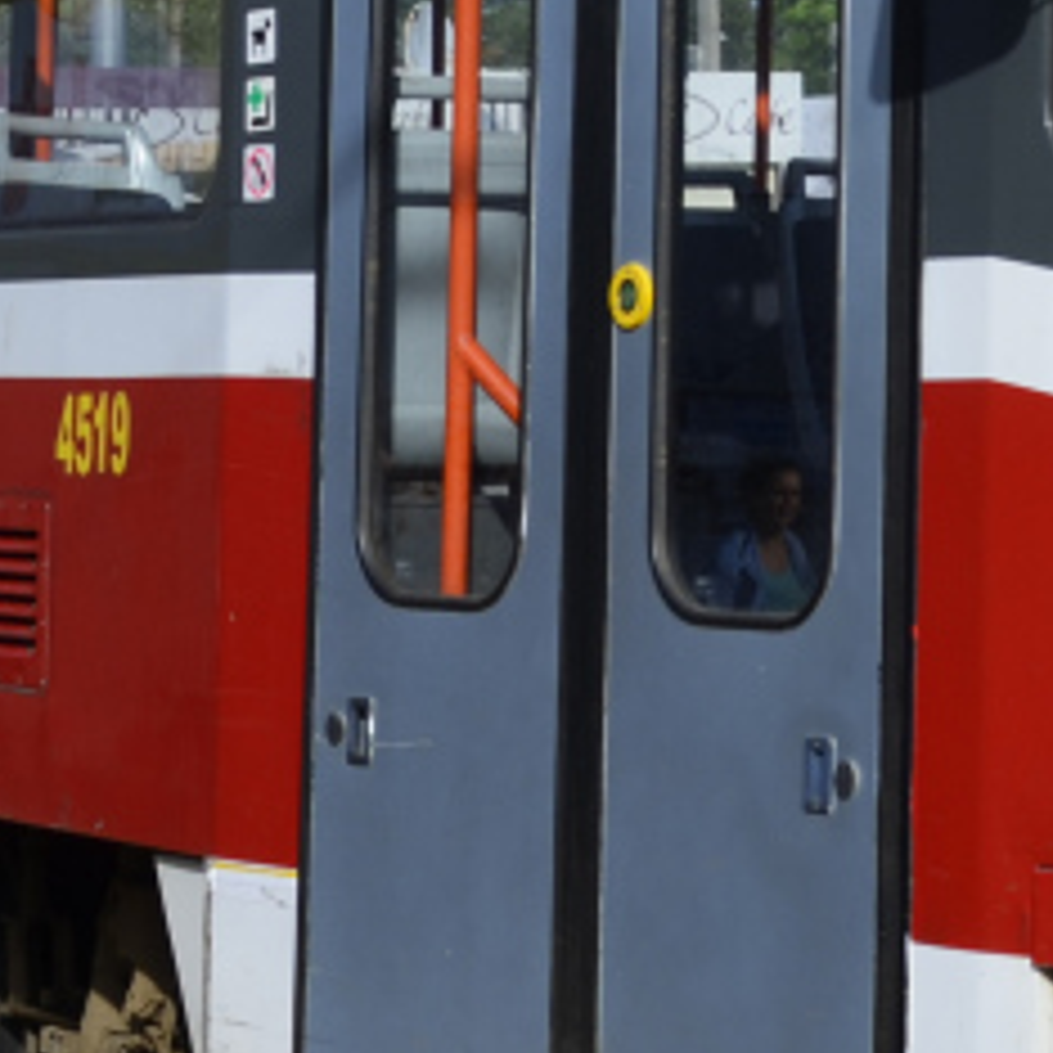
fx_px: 5851
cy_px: -142
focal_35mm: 170
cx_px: 914
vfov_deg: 10.2
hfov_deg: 10.2
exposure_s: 1/250
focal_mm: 26
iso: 100
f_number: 8
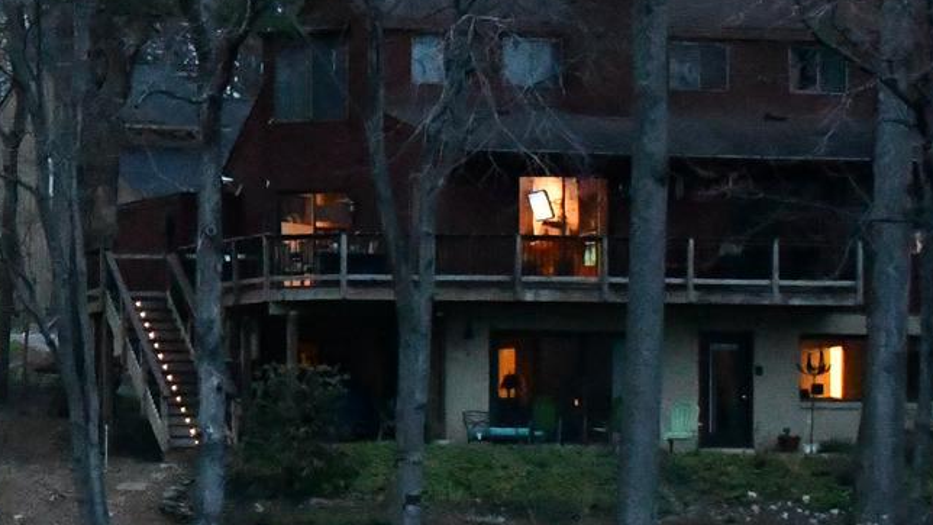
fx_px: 4700
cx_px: -484
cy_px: 459
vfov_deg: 6.4
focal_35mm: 190
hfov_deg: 10.9
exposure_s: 1/60
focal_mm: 38
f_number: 4.8
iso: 12800
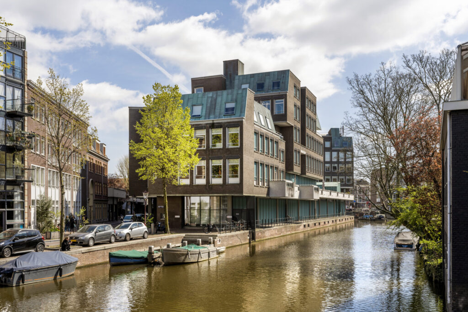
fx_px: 442
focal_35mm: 34
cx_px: 234
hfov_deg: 55.8
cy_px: 156
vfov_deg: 38.9
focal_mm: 34
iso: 100
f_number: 9
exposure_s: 1/250
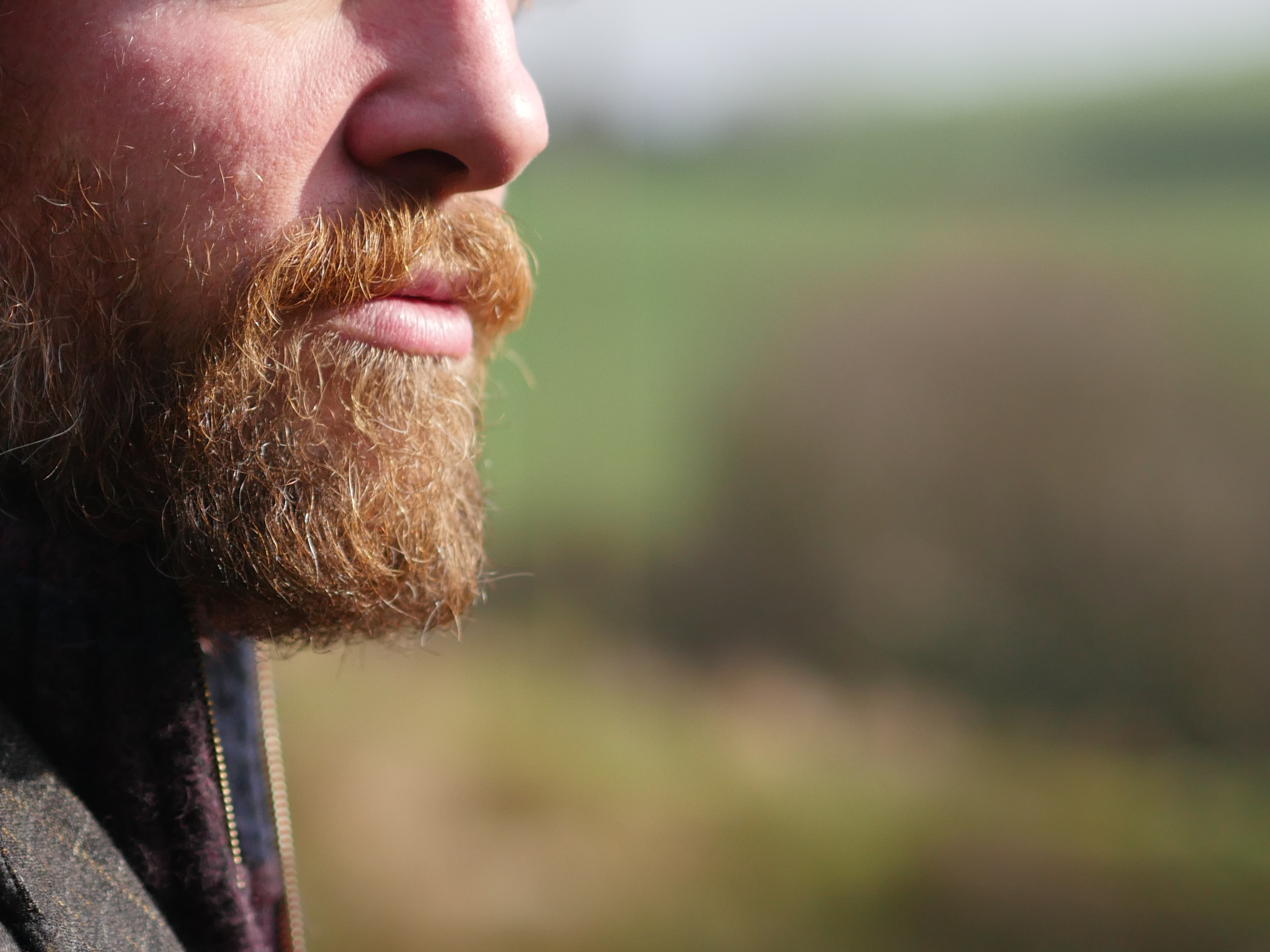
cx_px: 371
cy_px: 269
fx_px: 5503
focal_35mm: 150
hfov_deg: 13.1
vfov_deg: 9.9
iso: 400
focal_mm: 45
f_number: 1.8
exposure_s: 1/8000
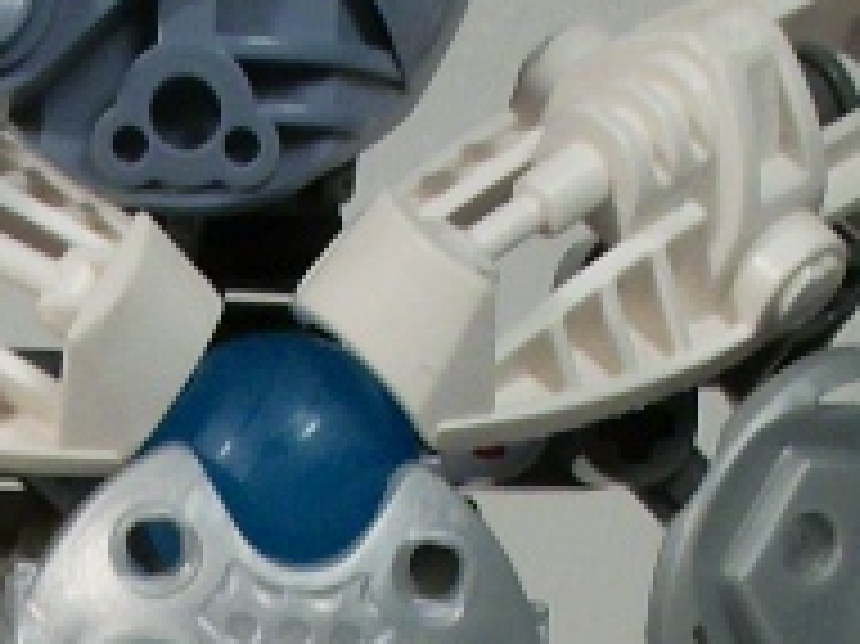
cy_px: 1518
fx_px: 5338
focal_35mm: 215
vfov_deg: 6.6
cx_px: 117
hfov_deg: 9.2
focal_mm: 5.7
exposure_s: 1/80
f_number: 2.9
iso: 80
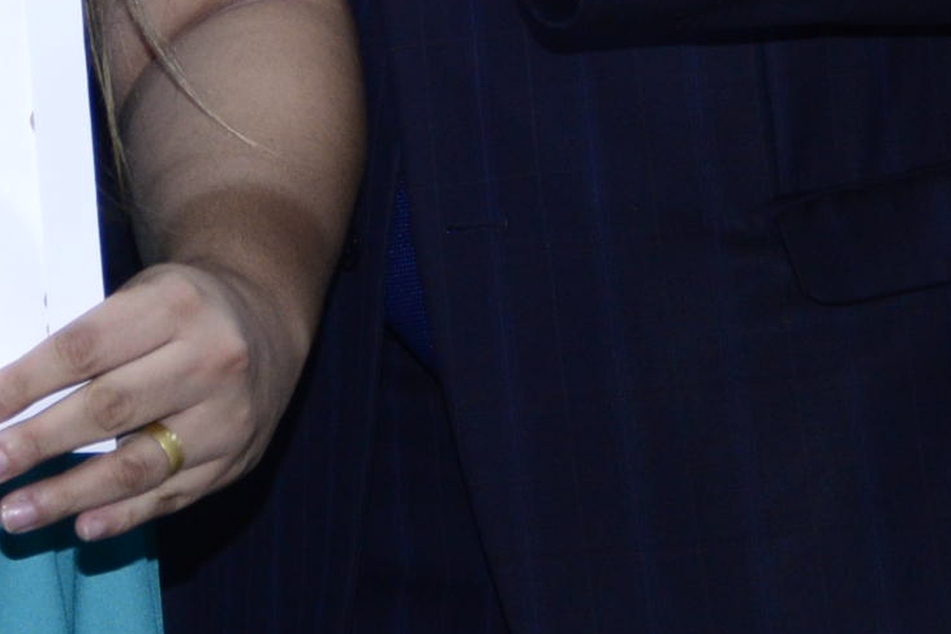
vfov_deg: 5.0
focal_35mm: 272
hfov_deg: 7.4
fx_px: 7186
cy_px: -585
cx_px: -460
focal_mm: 66
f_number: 5.6
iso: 1600
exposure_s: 1/80
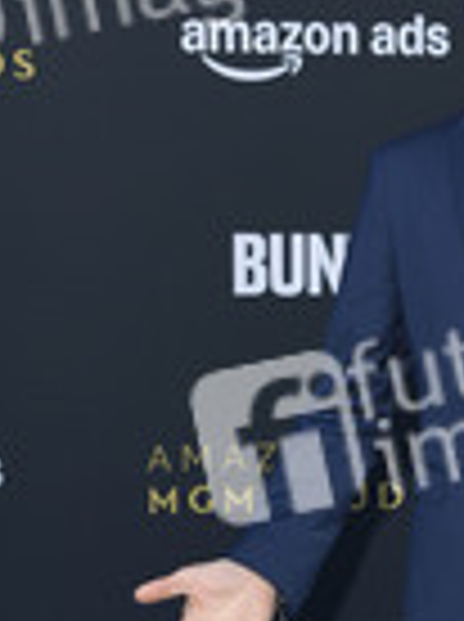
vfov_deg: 18.0
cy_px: 644
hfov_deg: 13.5
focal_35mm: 106
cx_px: 554
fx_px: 1900
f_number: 4
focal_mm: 38
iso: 400
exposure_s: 1/640
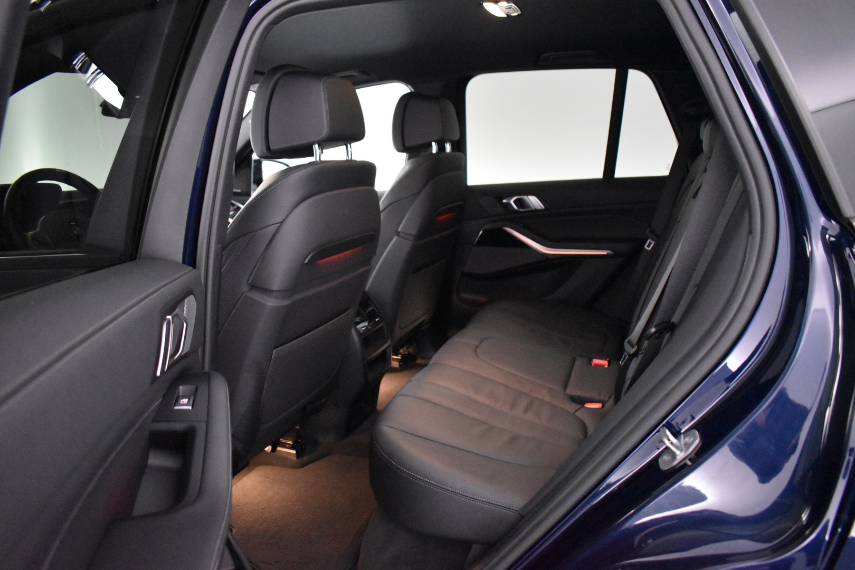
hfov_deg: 67.4
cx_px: 428
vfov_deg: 47.9
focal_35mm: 27
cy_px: 285
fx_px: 641
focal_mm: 18
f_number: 3.5
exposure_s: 1/60
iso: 8000
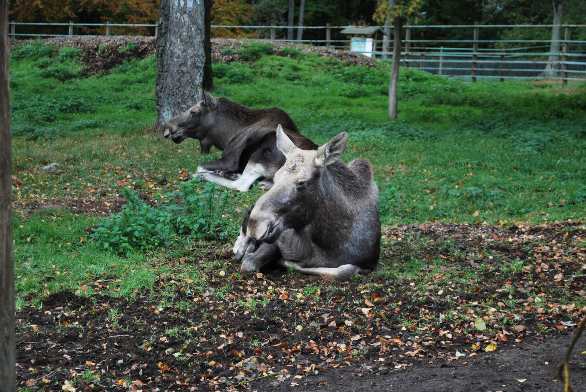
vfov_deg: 16.6
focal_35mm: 82
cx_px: 293
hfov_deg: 24.6
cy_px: 196
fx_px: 1344
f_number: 5.6
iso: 200
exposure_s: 1/100
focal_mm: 55
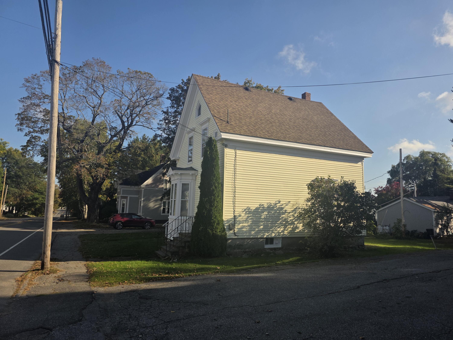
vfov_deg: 58.9
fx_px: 301
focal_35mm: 23
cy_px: 170
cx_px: 226
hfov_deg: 73.9
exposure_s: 1/7061
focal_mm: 6.3
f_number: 1.7
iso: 80
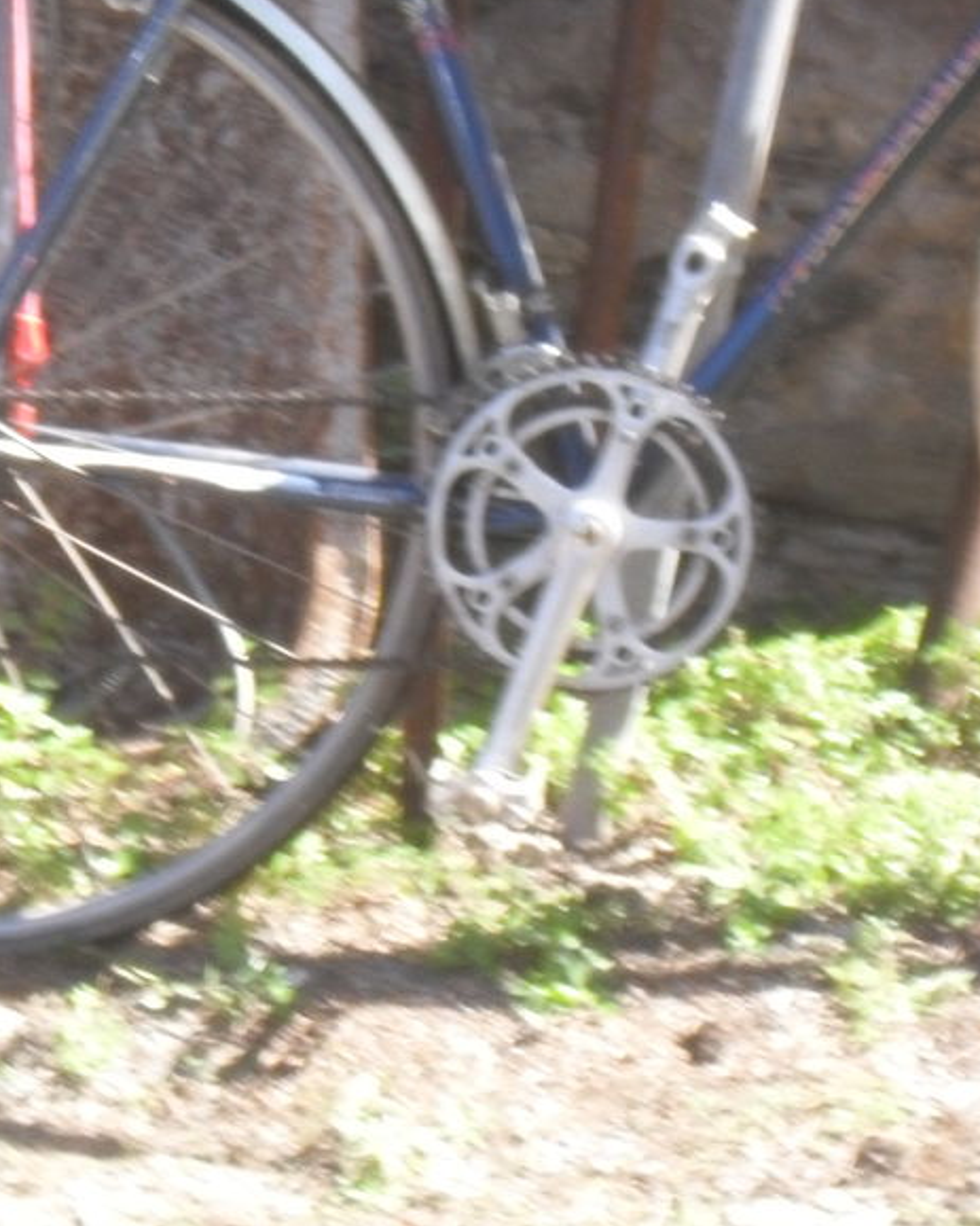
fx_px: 6419
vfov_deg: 10.9
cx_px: 466
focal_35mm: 177
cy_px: 531
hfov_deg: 8.7
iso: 240
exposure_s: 1/60
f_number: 5.8
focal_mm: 18.9
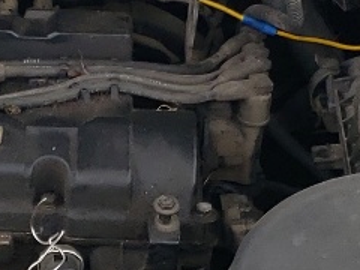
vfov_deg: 8.5
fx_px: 1799
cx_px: 3
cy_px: 348
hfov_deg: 11.3
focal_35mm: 173
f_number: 1.5
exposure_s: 1/1429
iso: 50
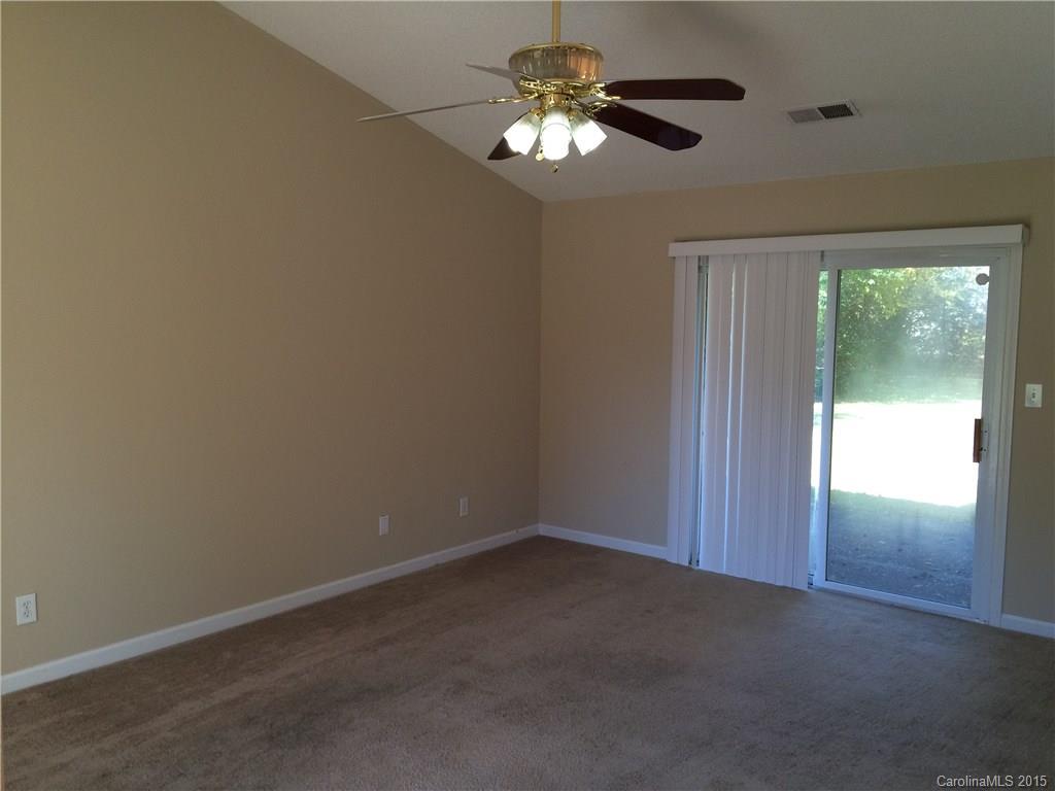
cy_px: 396
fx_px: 884
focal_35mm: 29
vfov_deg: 48.2
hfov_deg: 61.7
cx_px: 528
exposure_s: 1/120
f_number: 2.2
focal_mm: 4.15
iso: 64
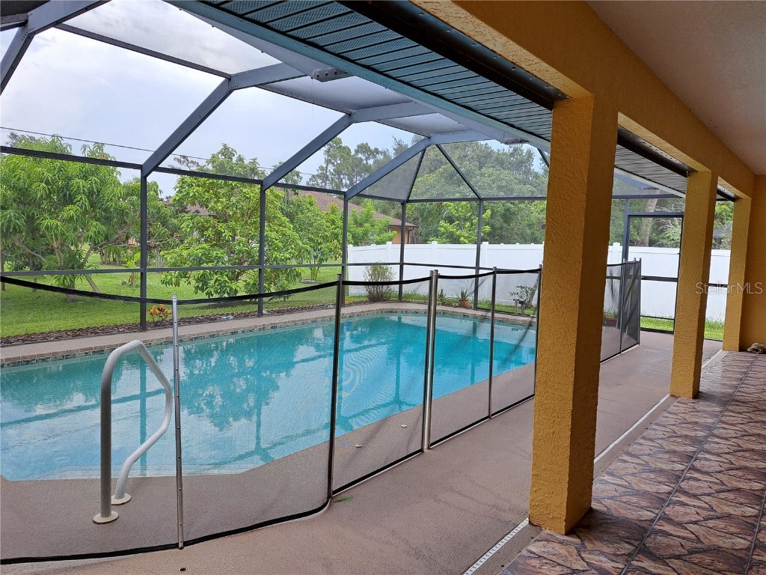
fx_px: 531
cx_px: 383
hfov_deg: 71.6
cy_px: 288
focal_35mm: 24
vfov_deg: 56.8
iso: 50
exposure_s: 1/273
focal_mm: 5.23
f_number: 1.8
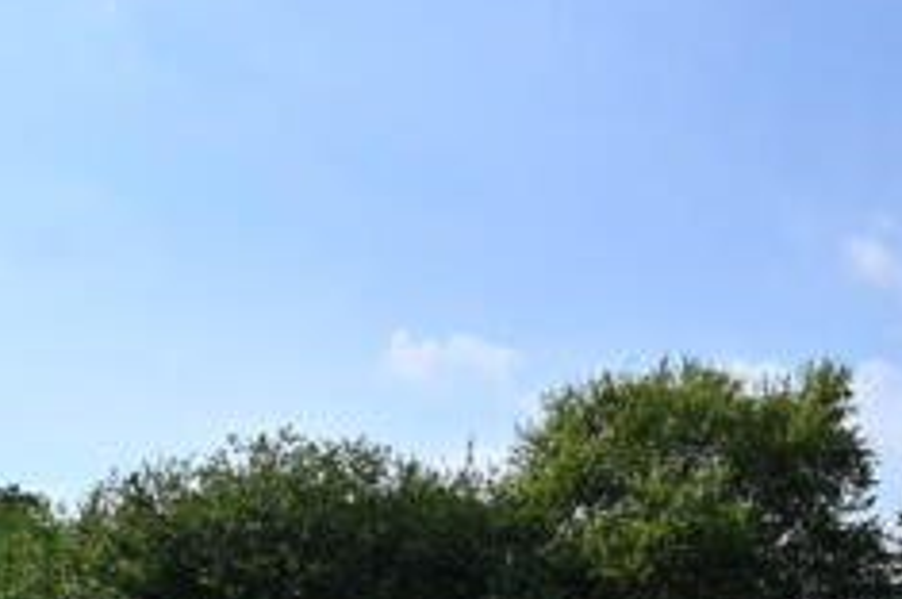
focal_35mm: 54
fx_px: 1361
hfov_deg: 33.0
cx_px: 944
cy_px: 756
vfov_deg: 22.5
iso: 400
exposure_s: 1/2000
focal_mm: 19.5
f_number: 8
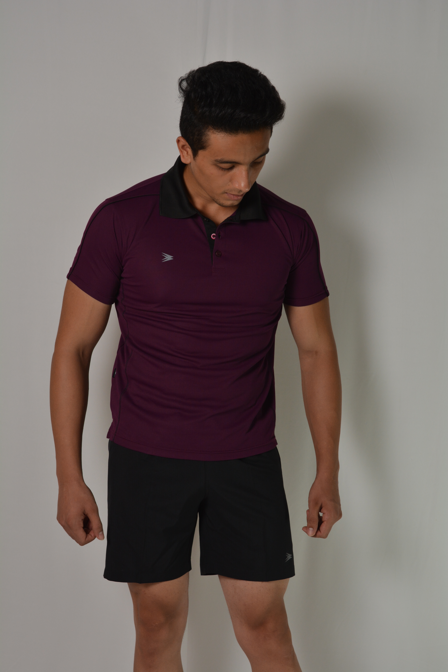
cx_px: 224
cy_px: 336
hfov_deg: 22.6
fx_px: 1120
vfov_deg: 33.4
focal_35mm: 60
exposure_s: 1/60
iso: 250
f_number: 8
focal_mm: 40
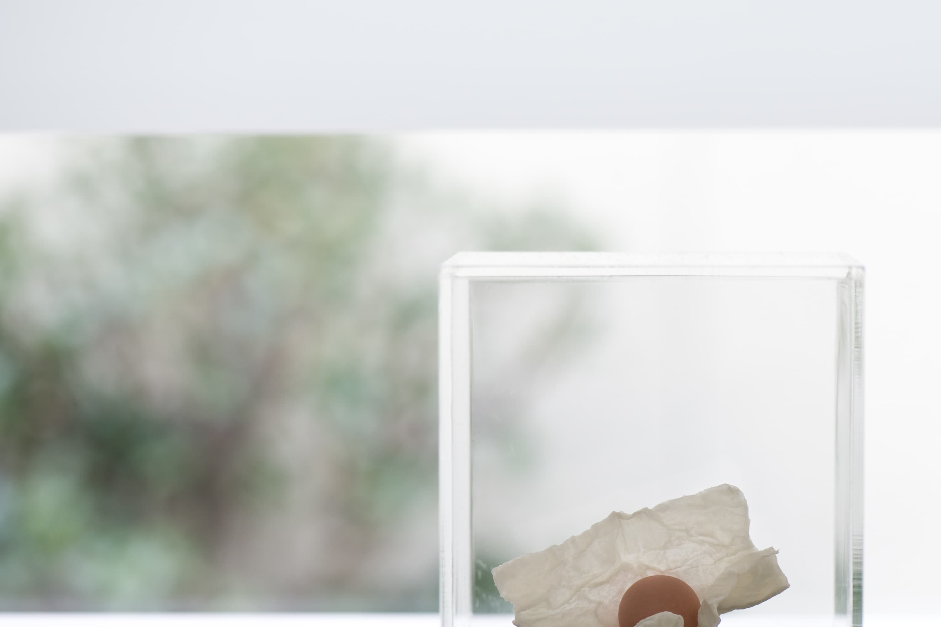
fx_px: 3892
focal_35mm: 149
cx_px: 665
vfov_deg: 9.2
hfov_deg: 13.8
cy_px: 427
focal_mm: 105
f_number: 6.3
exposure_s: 1/50
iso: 200
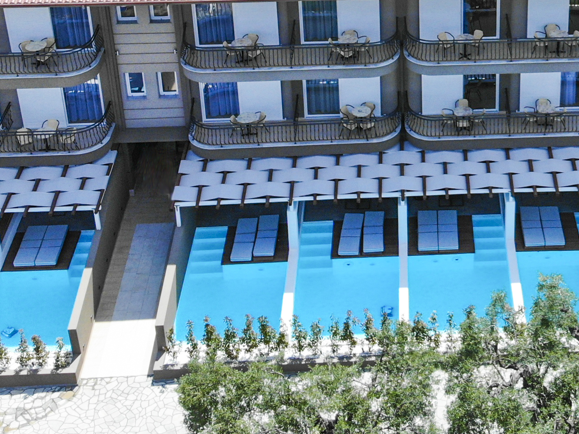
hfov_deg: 27.9
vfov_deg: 20.8
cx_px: 473
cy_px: -22
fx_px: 1137
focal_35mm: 68
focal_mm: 4.5
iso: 100
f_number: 2.8
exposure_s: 1/450
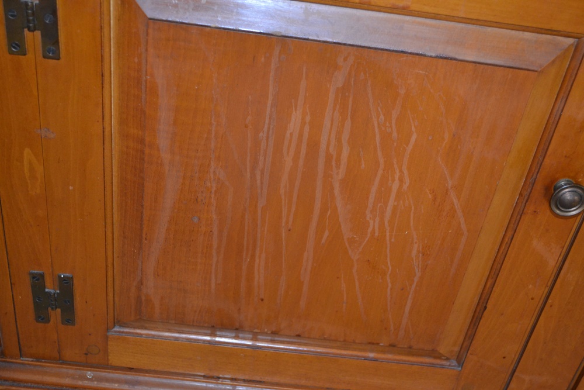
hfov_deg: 43.6
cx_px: 292
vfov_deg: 29.9
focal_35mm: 45
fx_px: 730
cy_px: 195
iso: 1800
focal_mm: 30
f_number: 4.5
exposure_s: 1/60
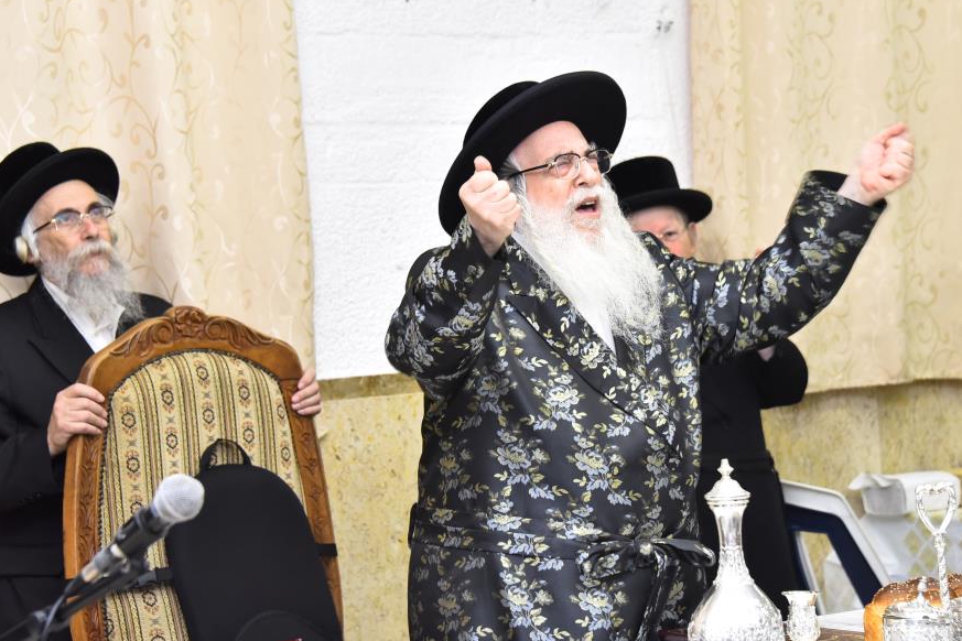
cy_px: 295
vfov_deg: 11.9
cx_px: 527
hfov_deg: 17.8
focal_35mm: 115
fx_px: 3073
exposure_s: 1/160
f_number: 5.6
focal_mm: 98
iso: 2500
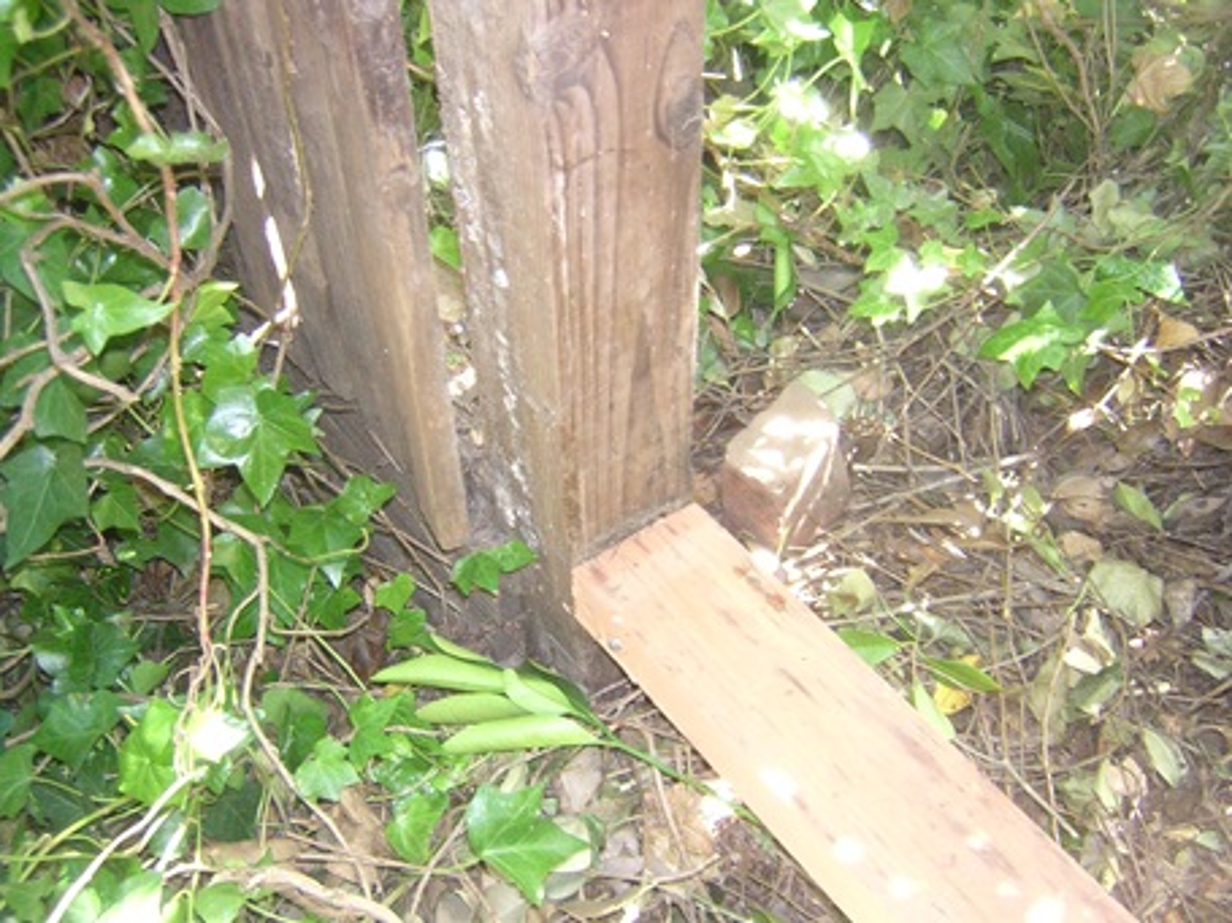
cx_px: 616
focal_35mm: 36
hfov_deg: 51.4
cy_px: 462
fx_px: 1281
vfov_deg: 39.6
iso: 351
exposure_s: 1/24.4
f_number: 2.6
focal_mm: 4.7
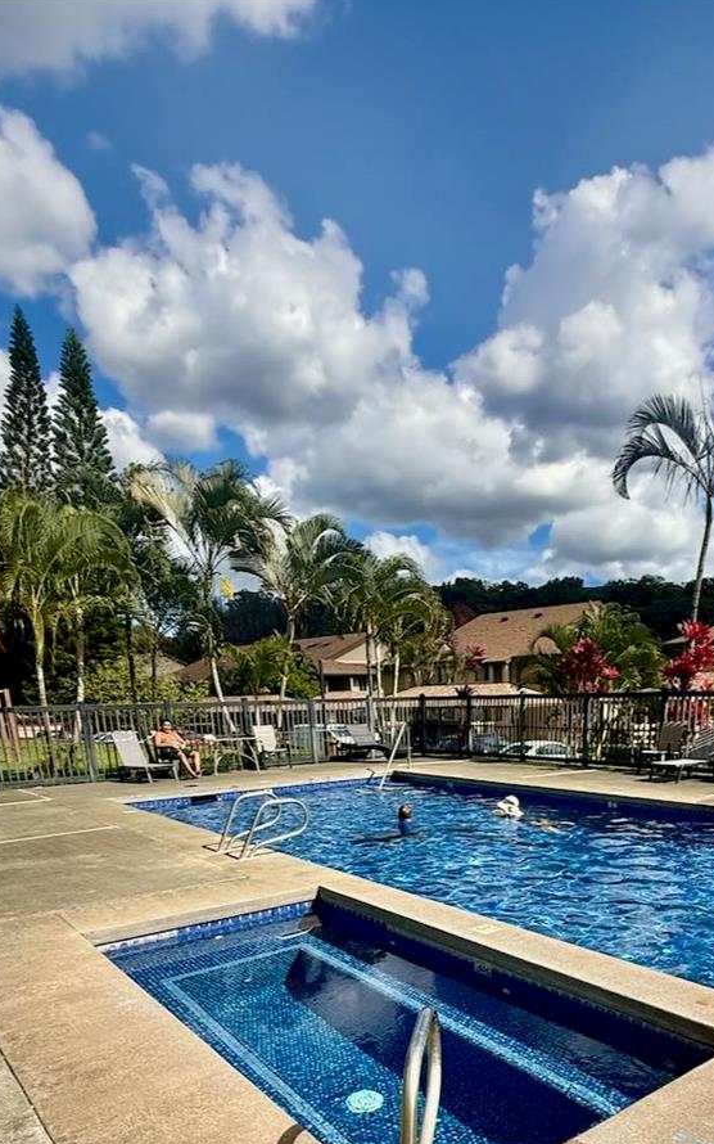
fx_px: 623
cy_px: 766
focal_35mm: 20
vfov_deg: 82.1
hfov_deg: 57.4
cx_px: 510
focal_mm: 2.22
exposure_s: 1/2092
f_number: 2.2
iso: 50
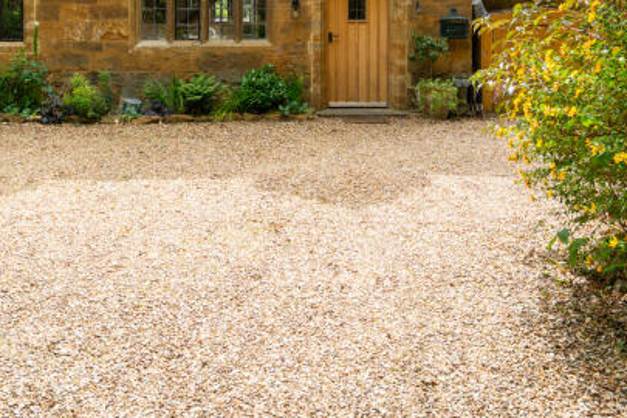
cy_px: -18
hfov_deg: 45.2
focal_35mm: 43
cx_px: 246
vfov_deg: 28.8
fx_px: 749
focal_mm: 17
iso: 320
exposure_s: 1/125
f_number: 8
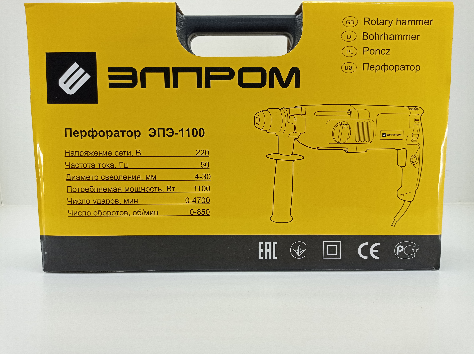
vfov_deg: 49.7
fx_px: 383
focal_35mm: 28
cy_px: 177
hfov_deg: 63.5
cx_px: 237
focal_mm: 4.74
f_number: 1.79
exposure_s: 1/215
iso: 101
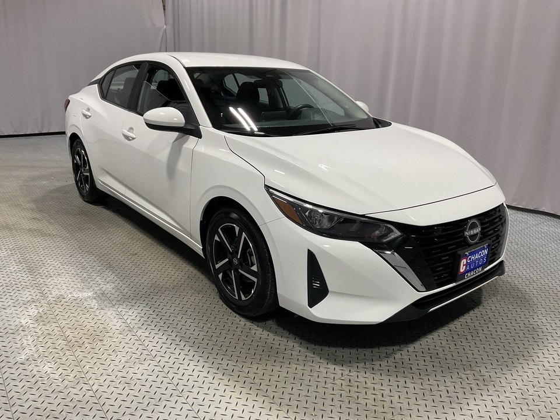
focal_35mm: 29
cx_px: 280
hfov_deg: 61.7
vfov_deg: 48.2
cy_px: 210
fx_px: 469
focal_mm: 3
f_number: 1.8
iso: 50
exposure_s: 1/120
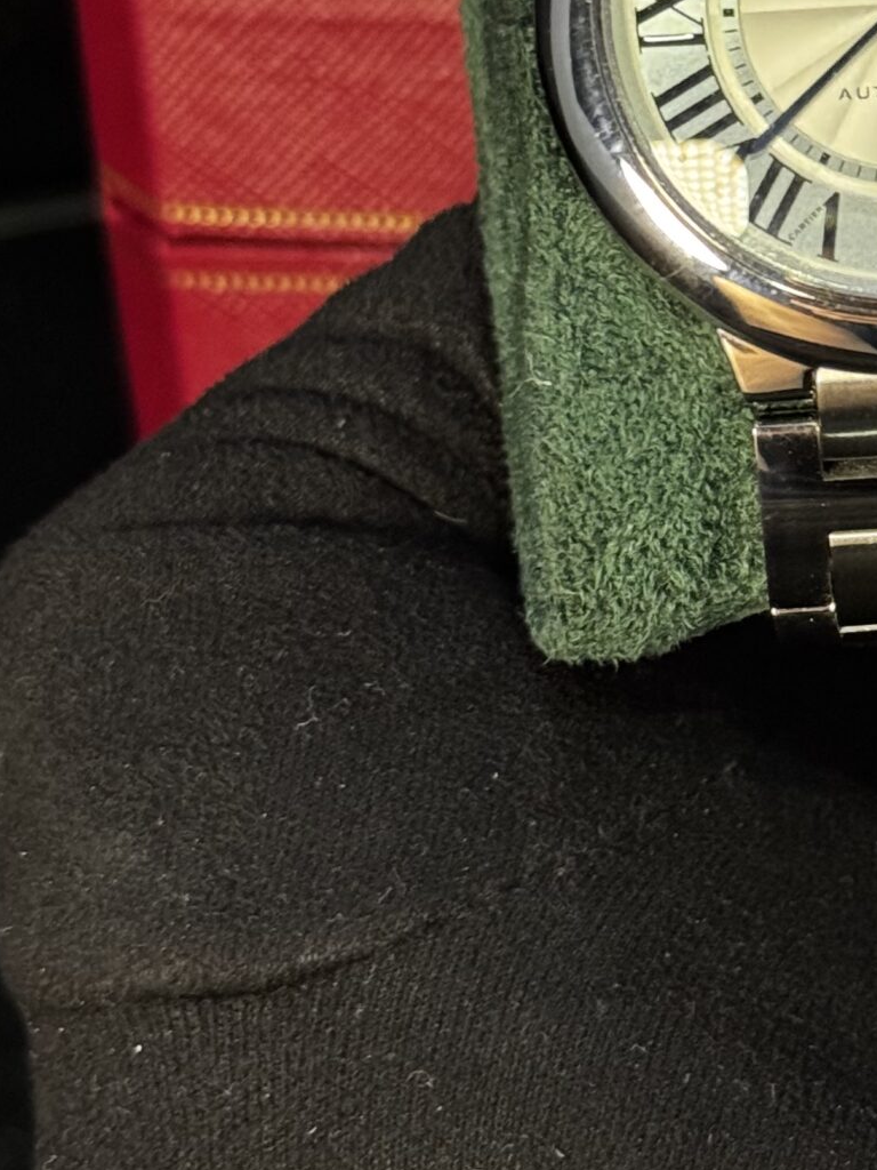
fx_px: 4054
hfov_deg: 12.2
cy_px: 416
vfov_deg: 16.4
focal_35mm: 120
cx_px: 890
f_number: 1.78
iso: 500
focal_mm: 6.76
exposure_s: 1/34
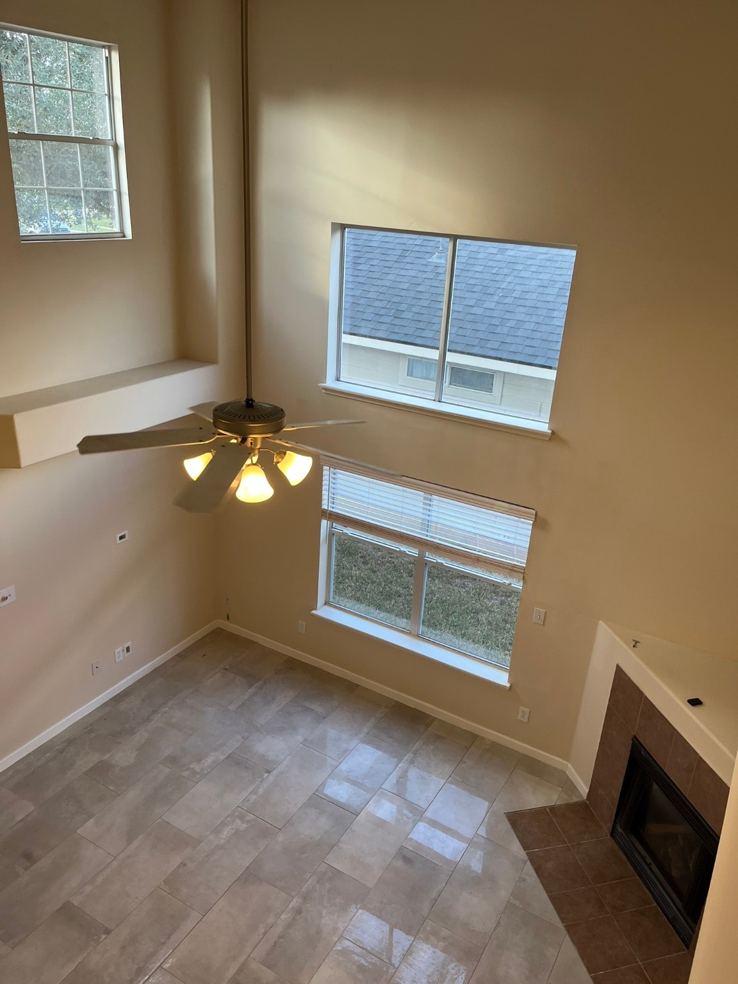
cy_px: 492
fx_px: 739
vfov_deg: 67.3
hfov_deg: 53.1
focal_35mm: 26
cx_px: 369
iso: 64
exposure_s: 1/120
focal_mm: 5.1
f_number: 1.6
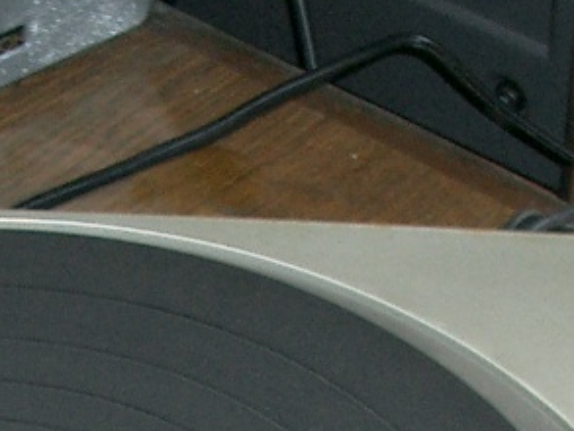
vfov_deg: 9.2
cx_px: 139
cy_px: 790
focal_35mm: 153
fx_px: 2538
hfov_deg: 12.9
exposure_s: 1/40
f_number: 2.6
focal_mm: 5.8
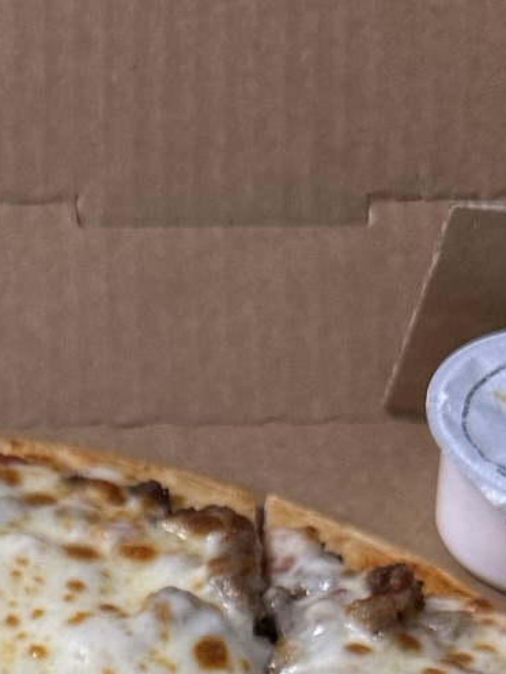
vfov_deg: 17.3
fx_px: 1930
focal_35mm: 99
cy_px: 1098
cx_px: -215
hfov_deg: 14.1
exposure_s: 1/120
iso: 200
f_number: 1.78
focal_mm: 6.86
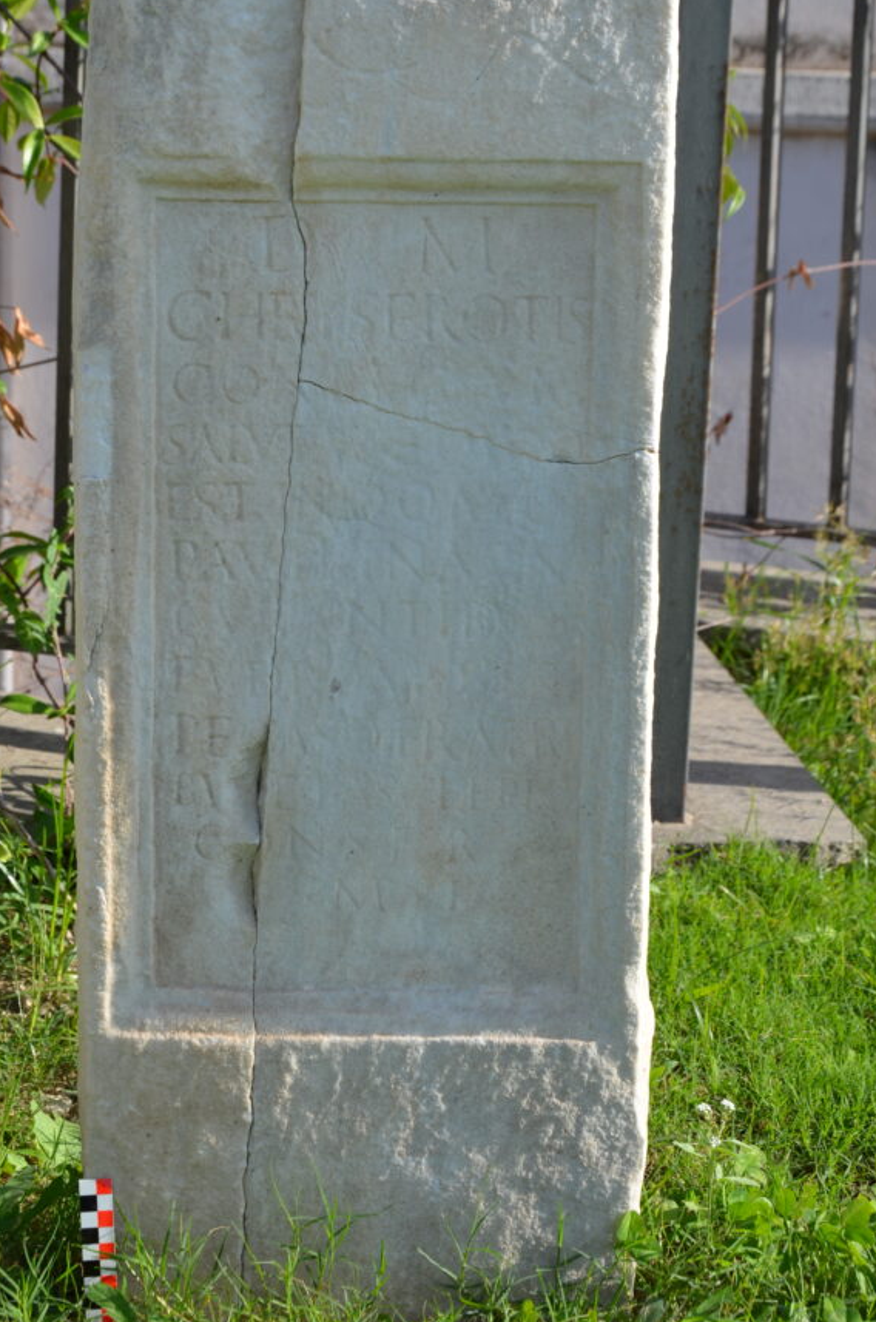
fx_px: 3152
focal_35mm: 86
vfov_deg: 23.7
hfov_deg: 15.8
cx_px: 370
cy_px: 586
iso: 125
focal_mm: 48
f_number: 8
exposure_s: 1/250
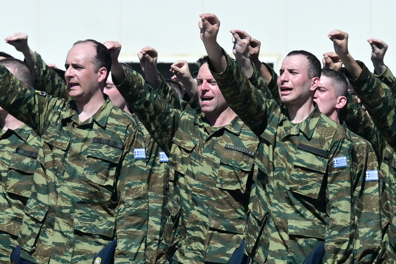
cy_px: 114
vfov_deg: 3.7
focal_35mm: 371
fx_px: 4081
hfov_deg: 5.6
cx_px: 175
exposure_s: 1/400
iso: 125
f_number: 8
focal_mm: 200
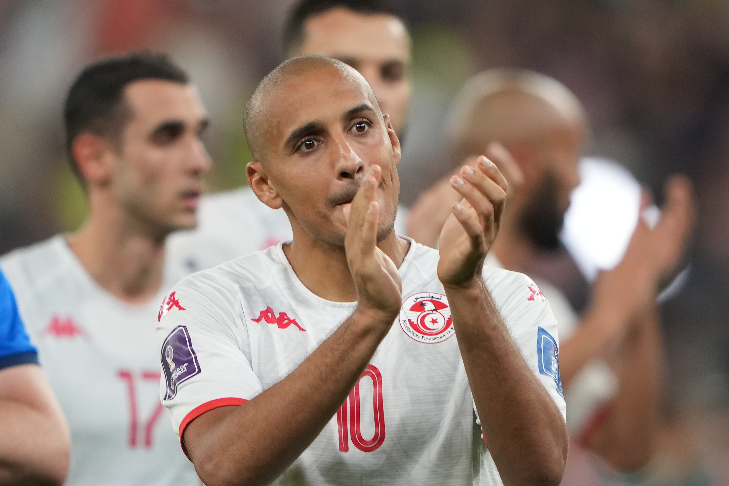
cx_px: 364
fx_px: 12149
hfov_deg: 3.4
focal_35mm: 600
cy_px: 243
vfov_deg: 2.3
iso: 1250
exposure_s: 1/1250
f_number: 2.8
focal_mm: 400
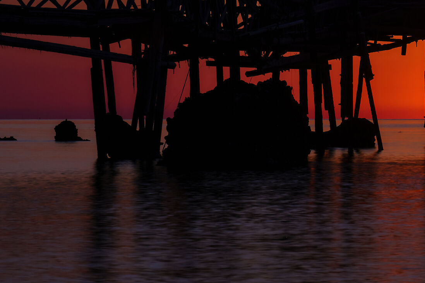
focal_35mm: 247
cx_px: 390
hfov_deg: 8.3
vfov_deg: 5.6
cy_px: 90
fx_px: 2916
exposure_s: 1/1.79
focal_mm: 75.4
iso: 80
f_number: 11
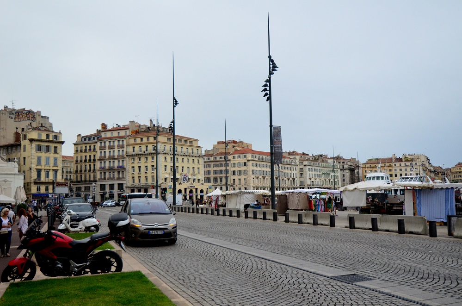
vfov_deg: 43.4
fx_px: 384
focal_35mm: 30
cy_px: 153
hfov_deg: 62.0
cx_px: 231
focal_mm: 20
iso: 1600
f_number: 4.5
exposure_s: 1/8000
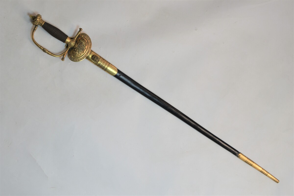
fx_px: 318
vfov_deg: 34.2
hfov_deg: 49.6
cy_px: 98
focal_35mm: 39
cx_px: 147
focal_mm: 26
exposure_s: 1/60
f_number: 5.6
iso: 400
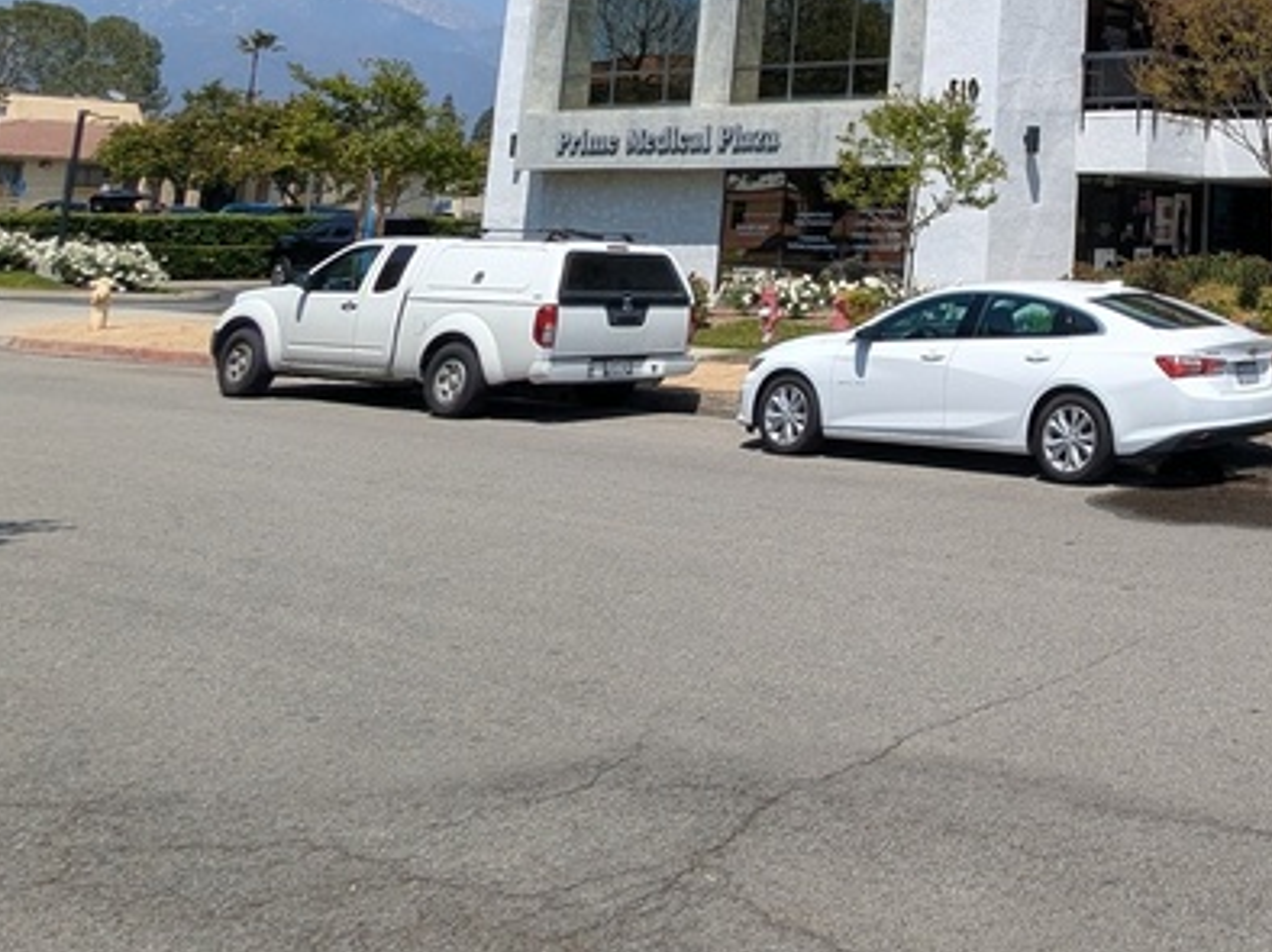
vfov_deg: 33.3
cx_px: 1382
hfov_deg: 39.6
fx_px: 1432
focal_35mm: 39
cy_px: -23
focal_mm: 2.35
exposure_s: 1/2398
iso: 47
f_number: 2.2
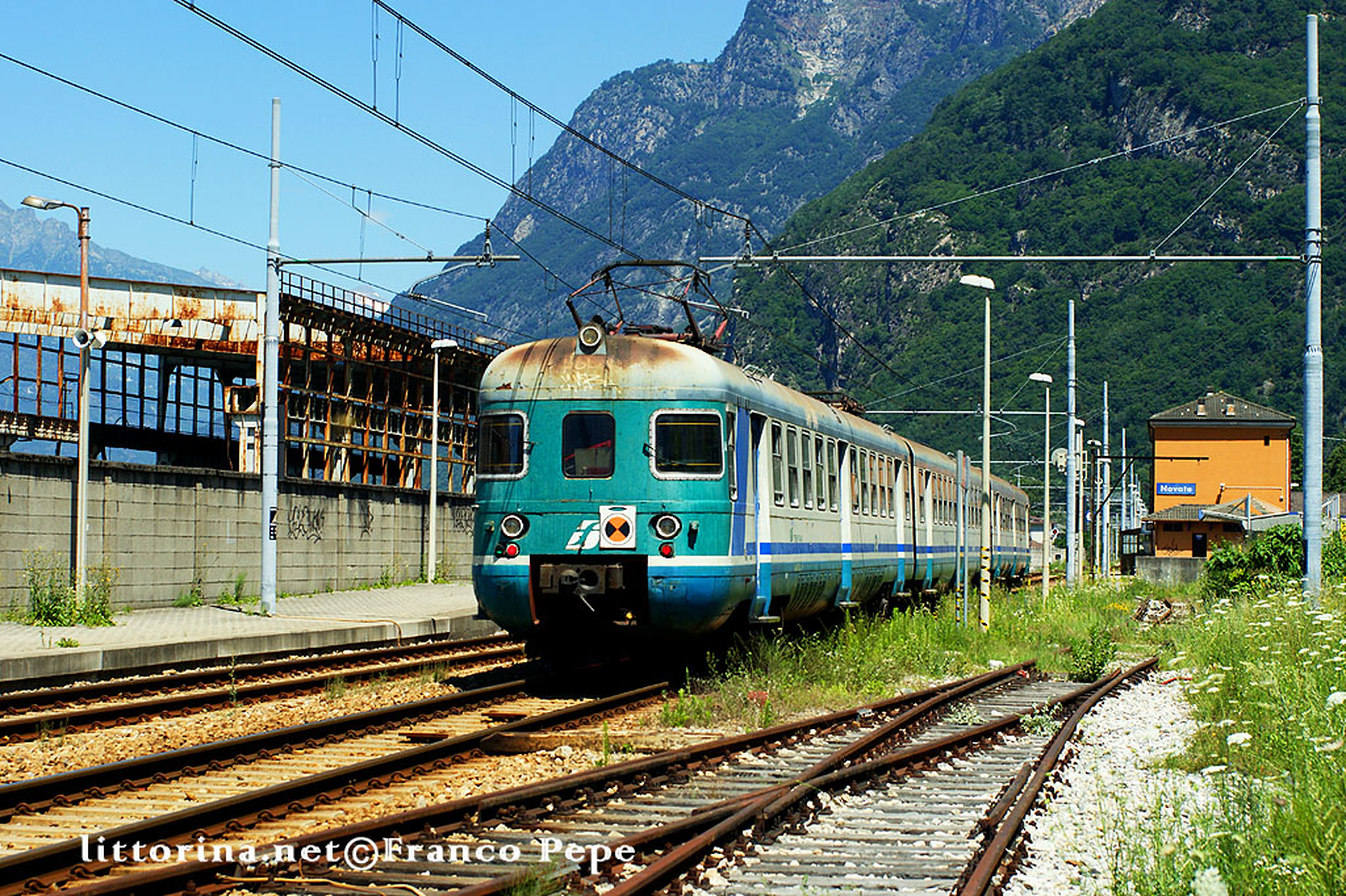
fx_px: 2803
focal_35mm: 75
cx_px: 673
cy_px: 448
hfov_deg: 27.0
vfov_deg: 18.2
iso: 200
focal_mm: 50
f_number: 7.1
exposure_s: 1/500
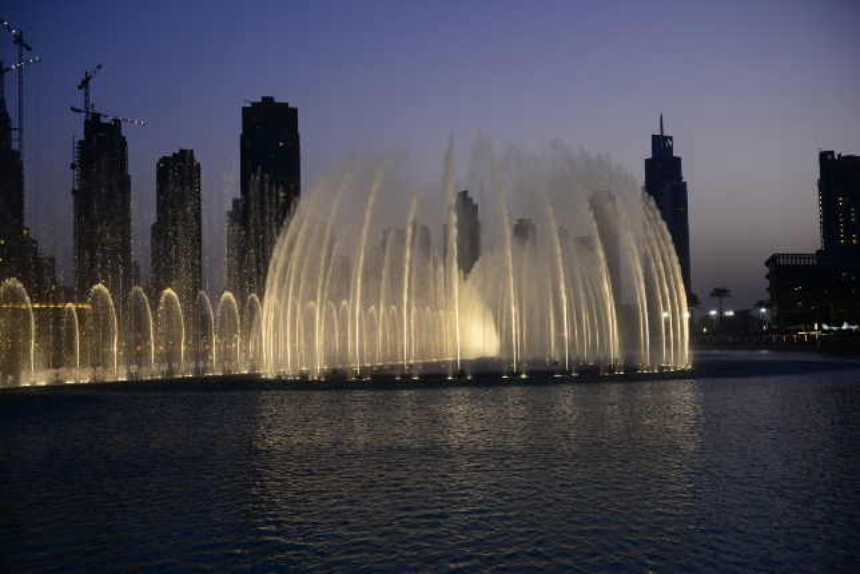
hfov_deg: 50.7
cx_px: 430
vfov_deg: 35.1
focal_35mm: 38
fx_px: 908
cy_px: 287
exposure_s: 1/60
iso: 1000
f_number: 4
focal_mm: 38
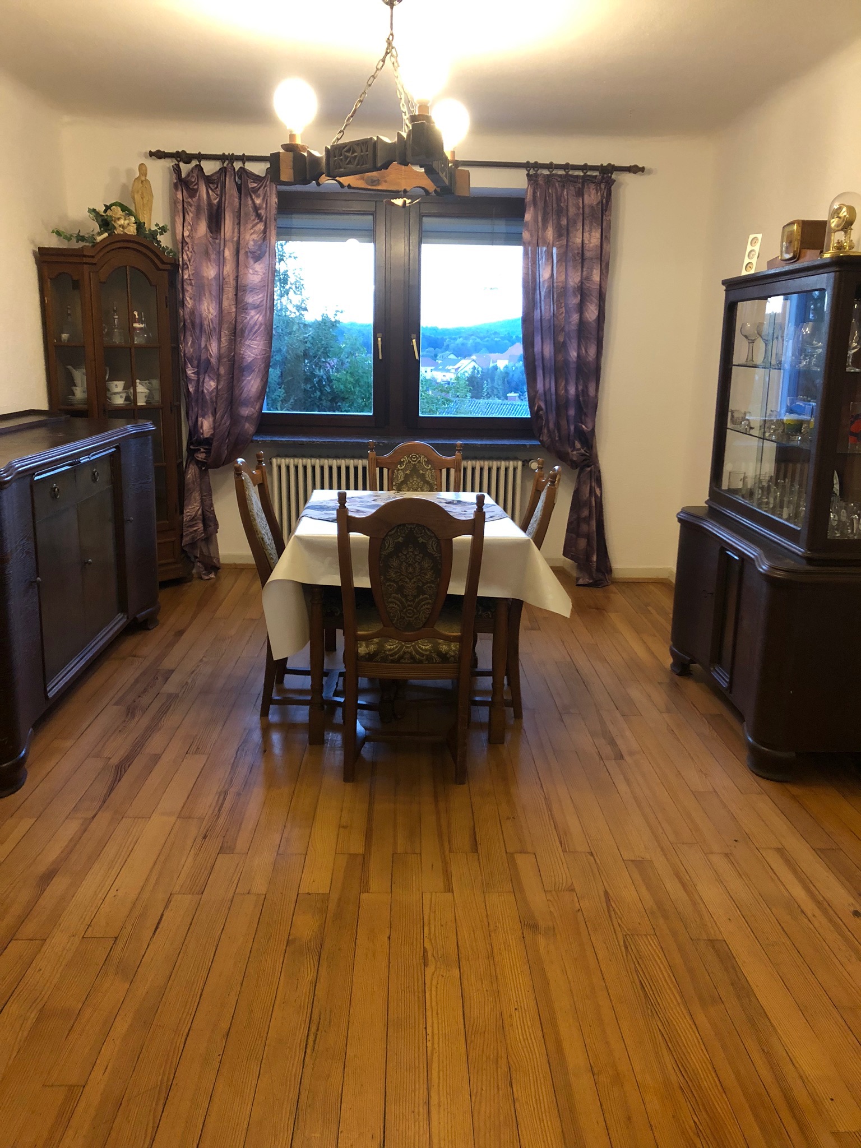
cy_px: 574
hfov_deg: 49.7
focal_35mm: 28
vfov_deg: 63.4
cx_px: 430
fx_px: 929
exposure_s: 1/13
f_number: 1.8
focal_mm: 3.99
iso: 100
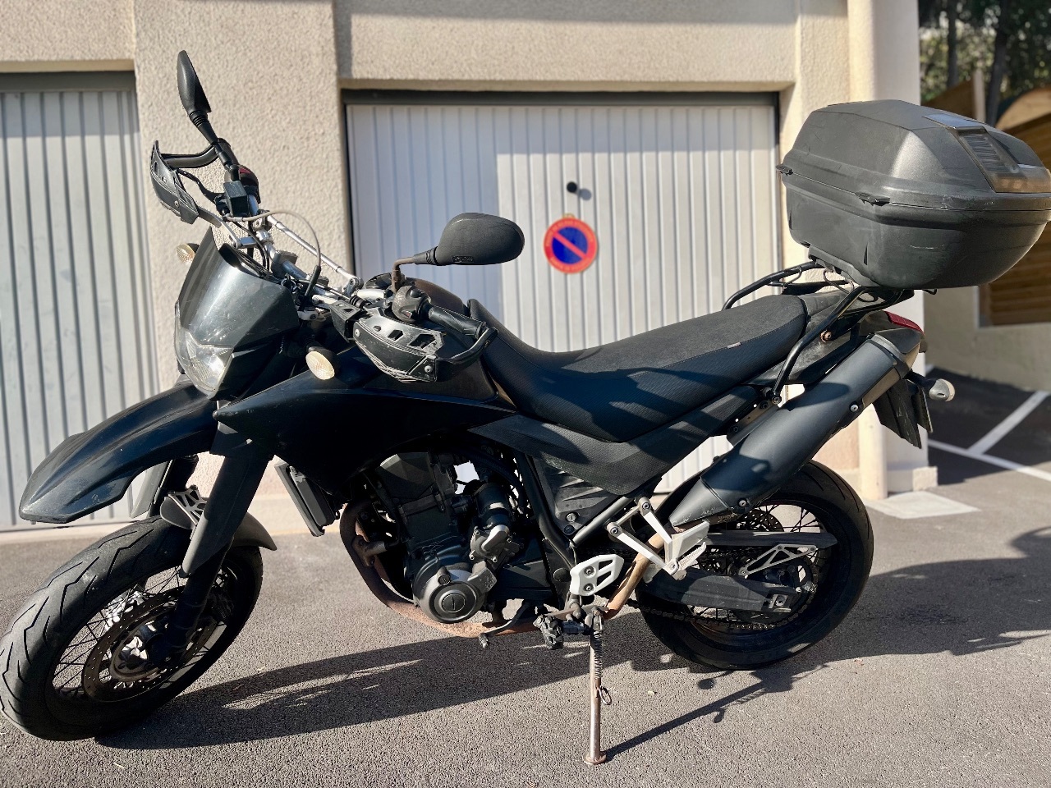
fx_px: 789
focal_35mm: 26
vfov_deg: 53.1
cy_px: 394
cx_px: 526
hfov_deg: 67.3
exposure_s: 1/2513
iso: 50
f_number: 1.6
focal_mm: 5.1
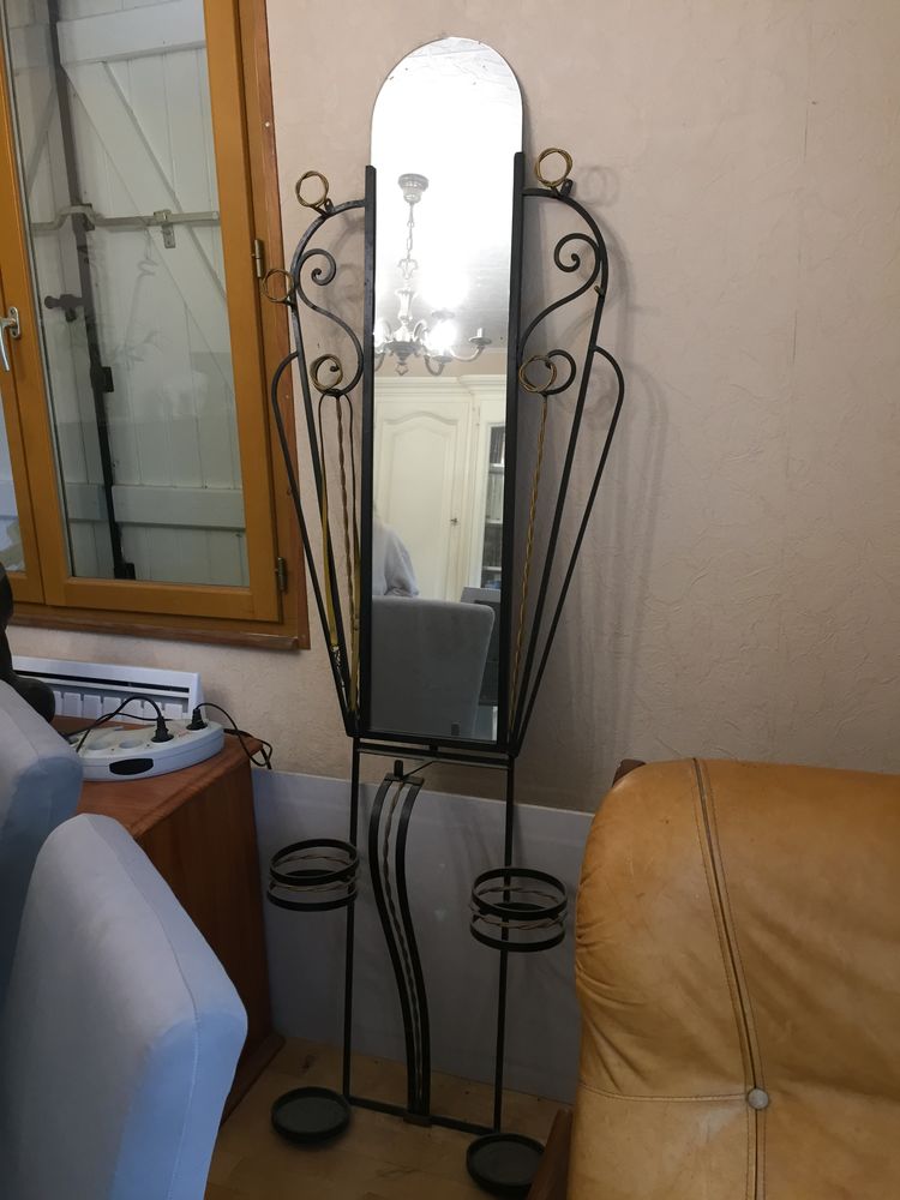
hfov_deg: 48.2
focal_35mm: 29
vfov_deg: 61.7
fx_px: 1005
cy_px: 600
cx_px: 450
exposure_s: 1/33
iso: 125
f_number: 2.2
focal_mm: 4.15
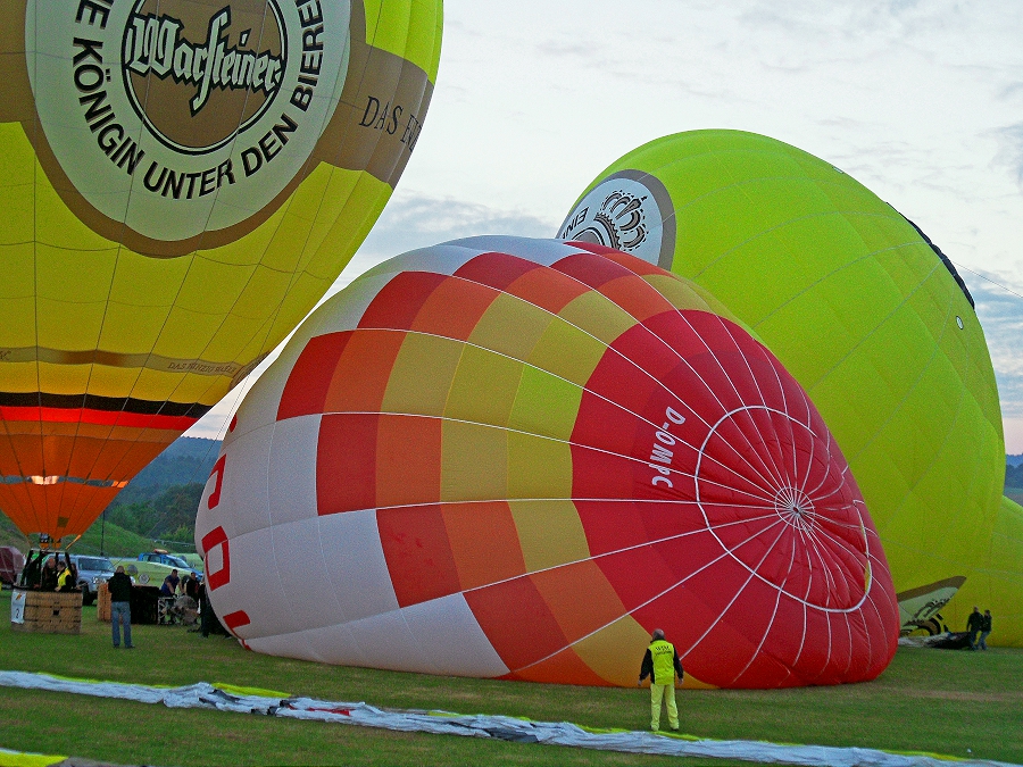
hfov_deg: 38.2
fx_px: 1478
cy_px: 384
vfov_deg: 29.1
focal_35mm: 50
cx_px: 512
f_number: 3.8
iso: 100
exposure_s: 1/45
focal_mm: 8.2
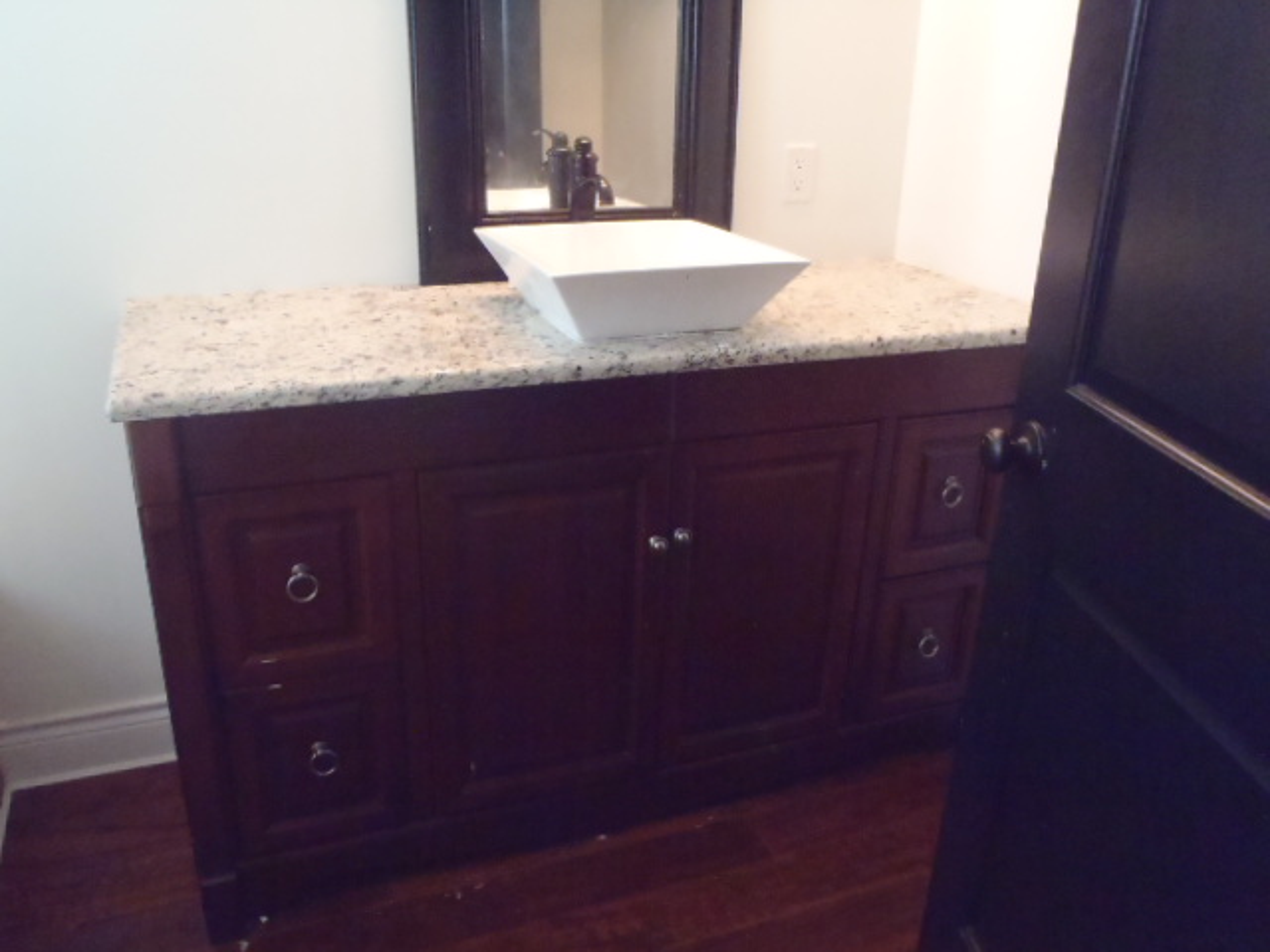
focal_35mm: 28
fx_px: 1027
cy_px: 476
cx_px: 635
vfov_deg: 49.7
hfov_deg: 63.4
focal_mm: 5
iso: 800
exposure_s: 1/25
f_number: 3.9
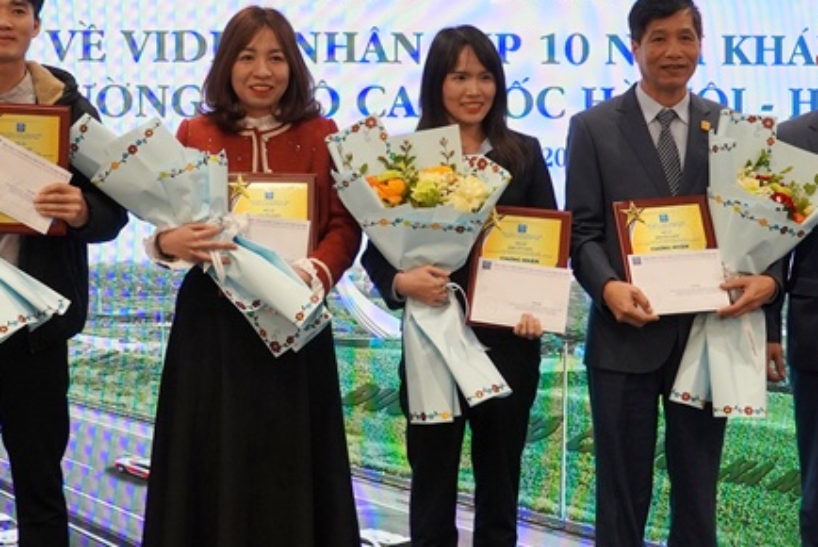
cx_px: 334
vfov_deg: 13.8
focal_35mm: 99
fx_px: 2251
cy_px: 171
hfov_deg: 20.6
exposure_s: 1/160
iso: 800
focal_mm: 28
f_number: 4.5
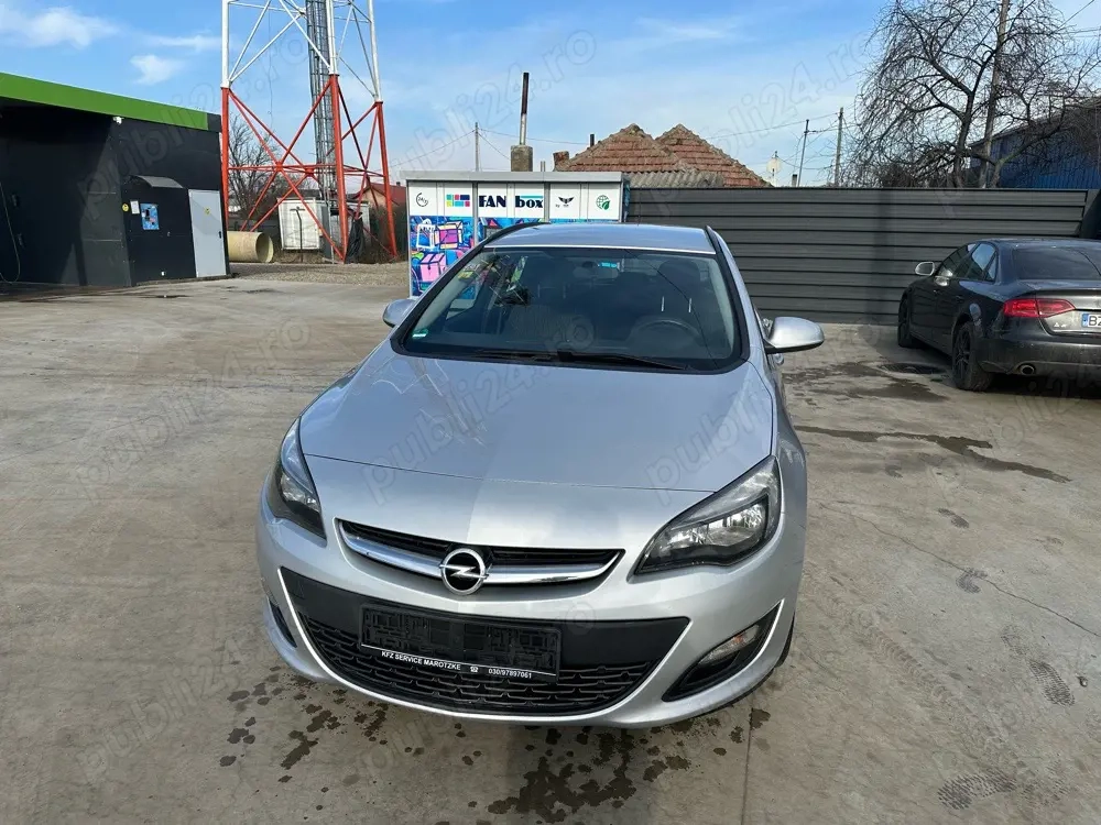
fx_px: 763
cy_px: 412
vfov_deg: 56.8
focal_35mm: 24
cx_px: 550
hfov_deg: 71.6
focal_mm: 6.86
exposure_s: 1/3155
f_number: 1.78
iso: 80
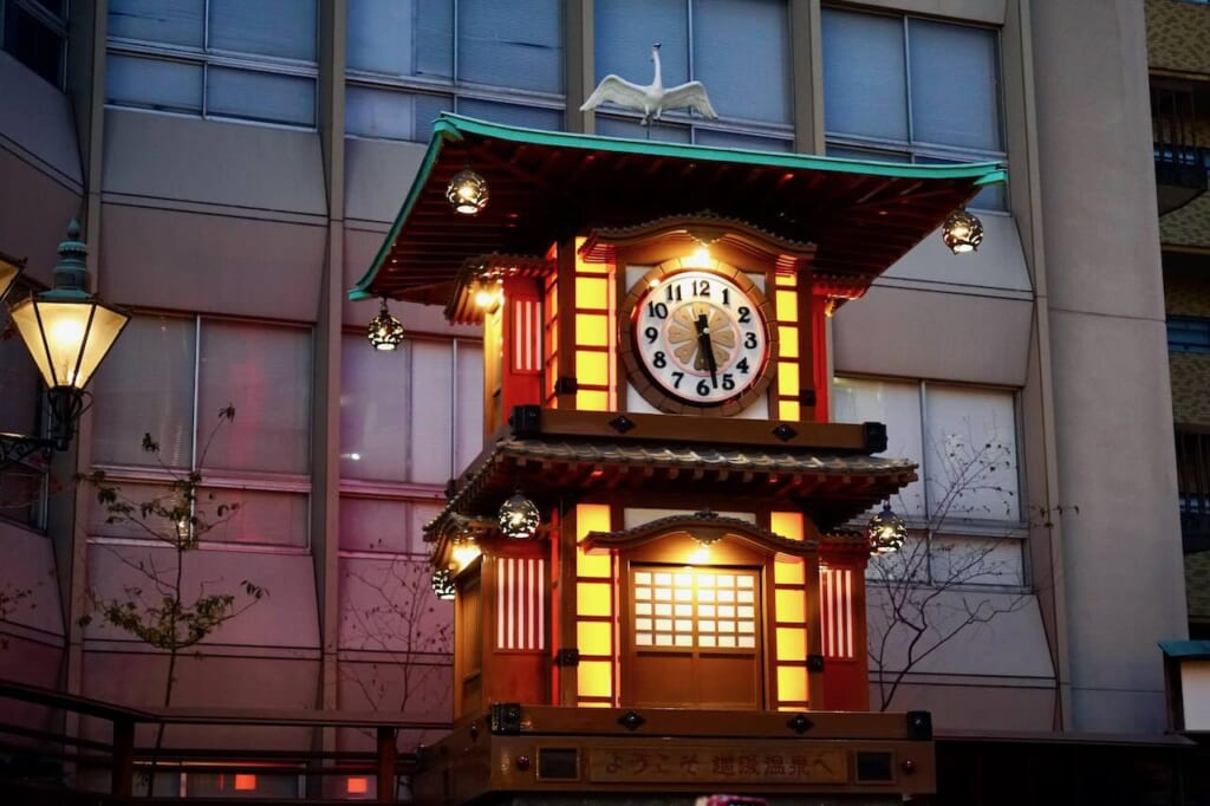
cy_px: 403
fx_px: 2142
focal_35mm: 64
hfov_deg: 31.5
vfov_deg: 21.3
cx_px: 605
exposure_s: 1/80
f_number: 2.8
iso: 2000
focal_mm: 42.5
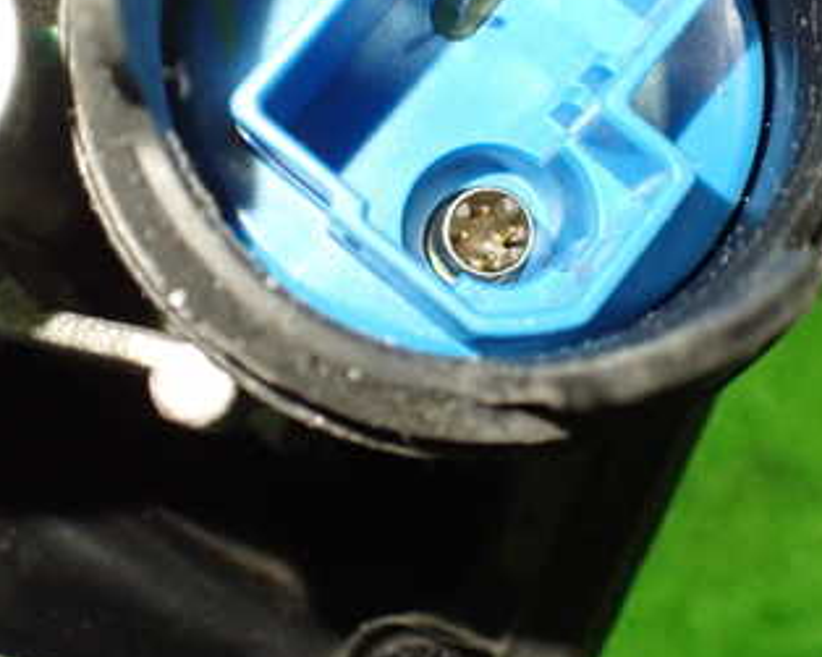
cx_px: 466
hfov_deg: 33.5
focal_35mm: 56
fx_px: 1362
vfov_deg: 26.7
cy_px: 149
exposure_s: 1/100
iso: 800
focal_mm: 5.4
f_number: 2.3
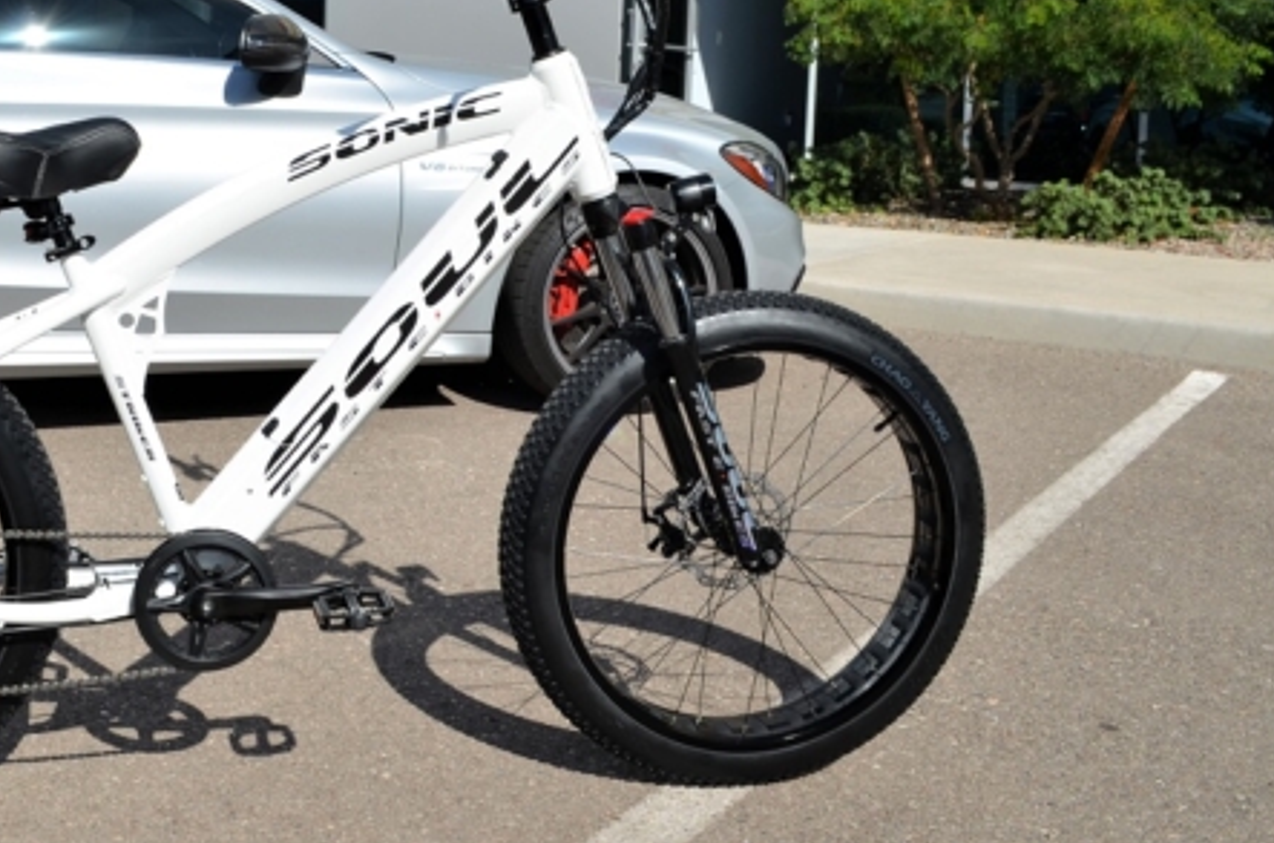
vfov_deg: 30.6
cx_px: 315
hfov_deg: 44.0
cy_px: 233
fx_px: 1518
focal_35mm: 43
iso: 100
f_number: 8
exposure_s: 1/320
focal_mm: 18
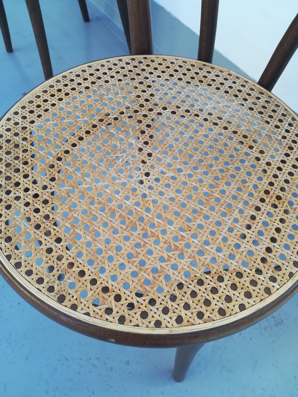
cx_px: 149
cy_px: 198
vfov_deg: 67.3
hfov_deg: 53.1
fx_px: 298
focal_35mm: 26
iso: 50
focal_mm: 3.83
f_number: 2.2
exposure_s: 1/114
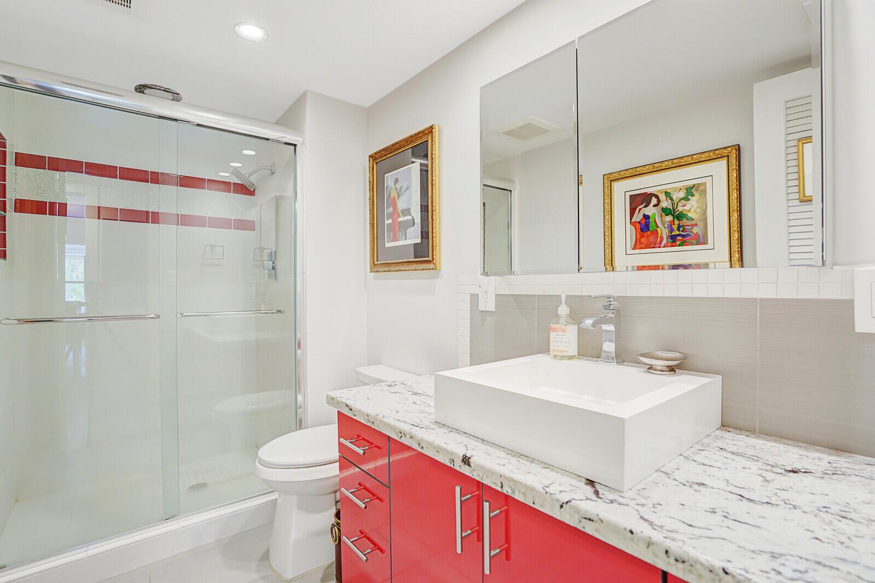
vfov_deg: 73.7
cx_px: 438
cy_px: 292
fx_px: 389
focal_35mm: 16
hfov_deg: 96.7
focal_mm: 16
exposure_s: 1/40
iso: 1000
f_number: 5
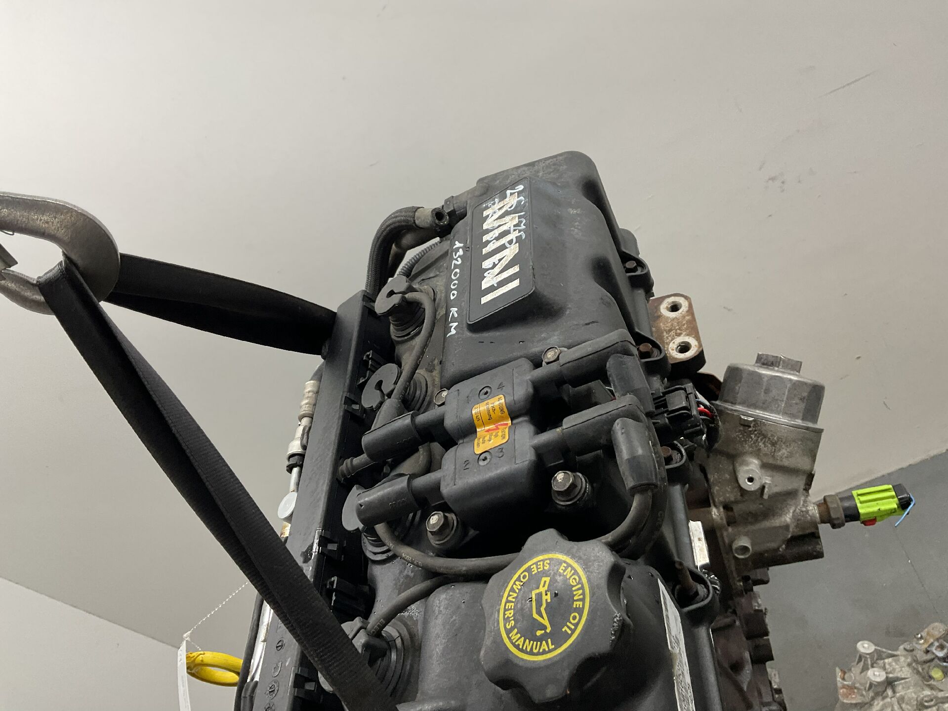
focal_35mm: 29
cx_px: 474
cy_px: 356
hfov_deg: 61.7
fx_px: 794
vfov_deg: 48.2
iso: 40
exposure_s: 1/100
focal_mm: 3
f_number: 1.8
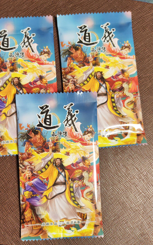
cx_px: 61
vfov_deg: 64.6
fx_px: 193
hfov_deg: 42.9
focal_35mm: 29
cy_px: 123
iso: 320
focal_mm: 5.53
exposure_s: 1/100
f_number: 1.8
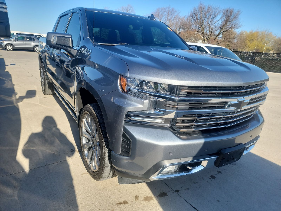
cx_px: 140
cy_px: 106
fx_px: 195
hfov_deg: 71.6
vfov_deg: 56.8
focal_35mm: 24
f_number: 1.8
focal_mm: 6.7
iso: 50
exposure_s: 1/455
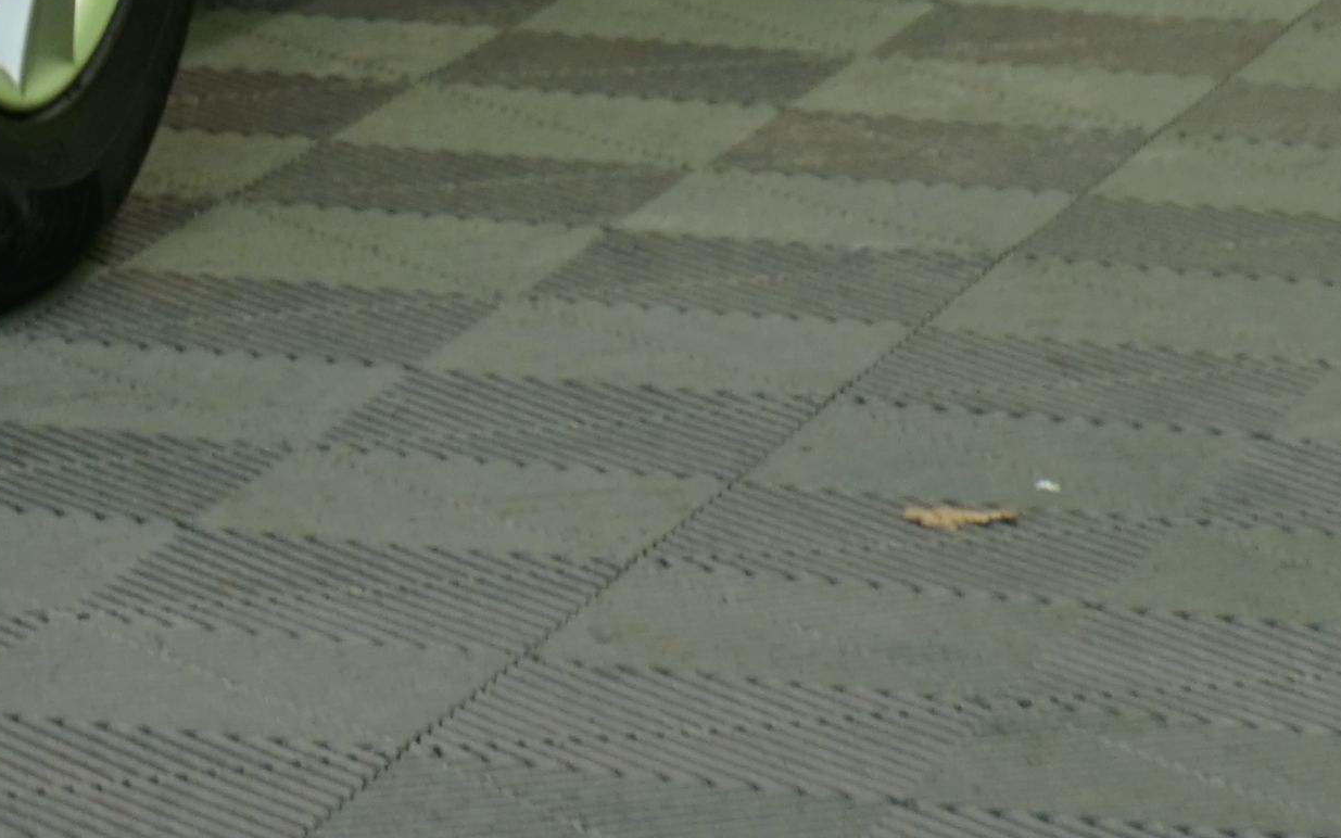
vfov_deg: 4.2
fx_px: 11038
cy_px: -1281
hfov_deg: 6.7
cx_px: -1257
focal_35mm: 302
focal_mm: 61
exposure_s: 1/20
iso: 250
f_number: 5.6
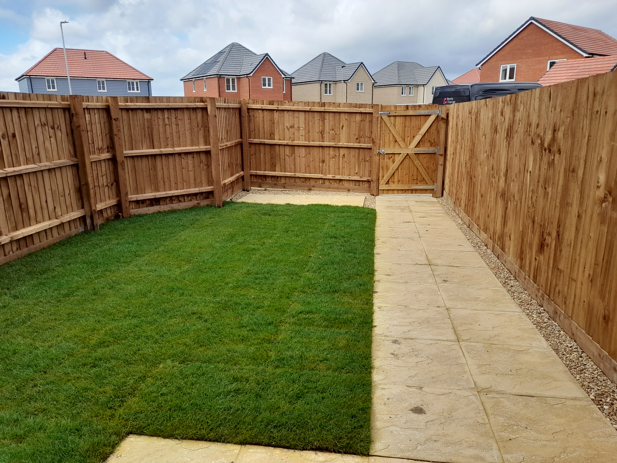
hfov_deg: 69.4
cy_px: 232
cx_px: 308
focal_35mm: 25
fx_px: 446
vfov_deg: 54.9
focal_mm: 4.6
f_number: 2
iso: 20
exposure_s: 1/264
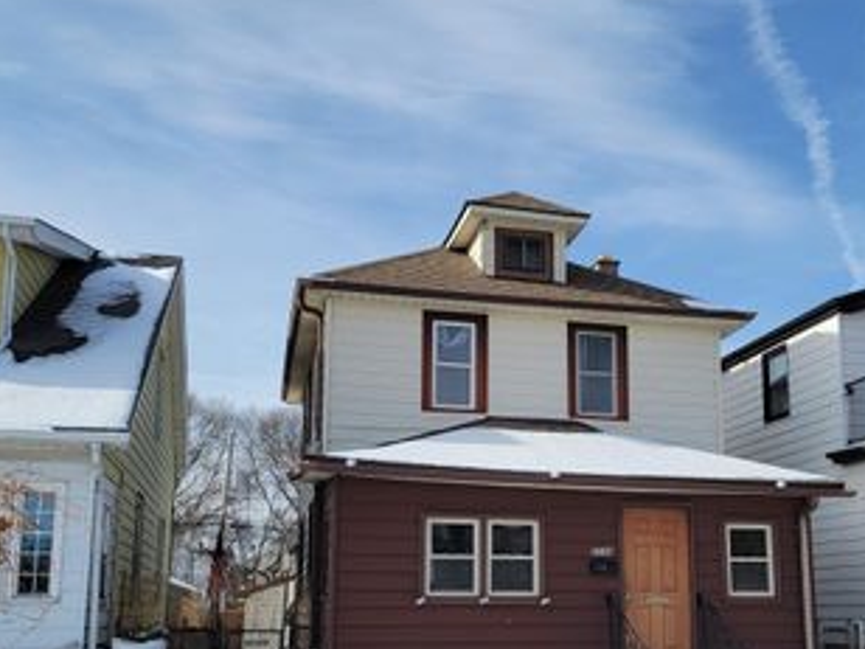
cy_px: 468
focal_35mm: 39
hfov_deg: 47.6
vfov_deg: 36.2
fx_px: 975
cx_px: 517
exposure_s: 1/1073
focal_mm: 6.7
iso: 16
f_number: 1.8
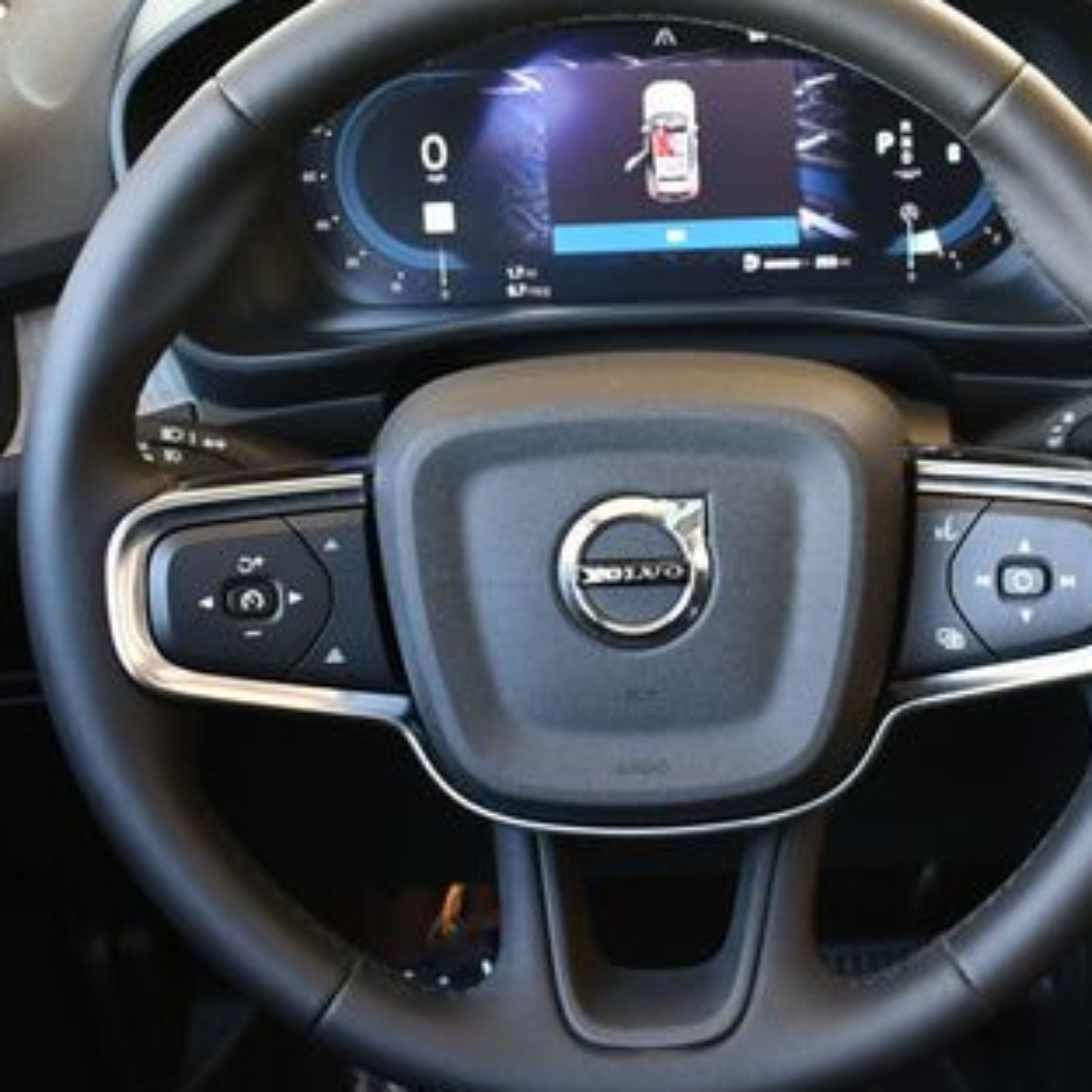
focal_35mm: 73
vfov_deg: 23.7
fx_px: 2605
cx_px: 1057
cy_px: 513
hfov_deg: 22.9
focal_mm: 21
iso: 800
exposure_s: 1/125
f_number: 3.8
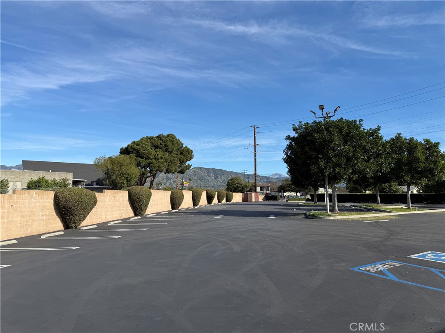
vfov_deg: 56.8
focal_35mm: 24
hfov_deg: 71.6
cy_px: 166
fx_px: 309
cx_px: 222
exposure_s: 1/3953
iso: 80
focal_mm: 6.76
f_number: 1.78
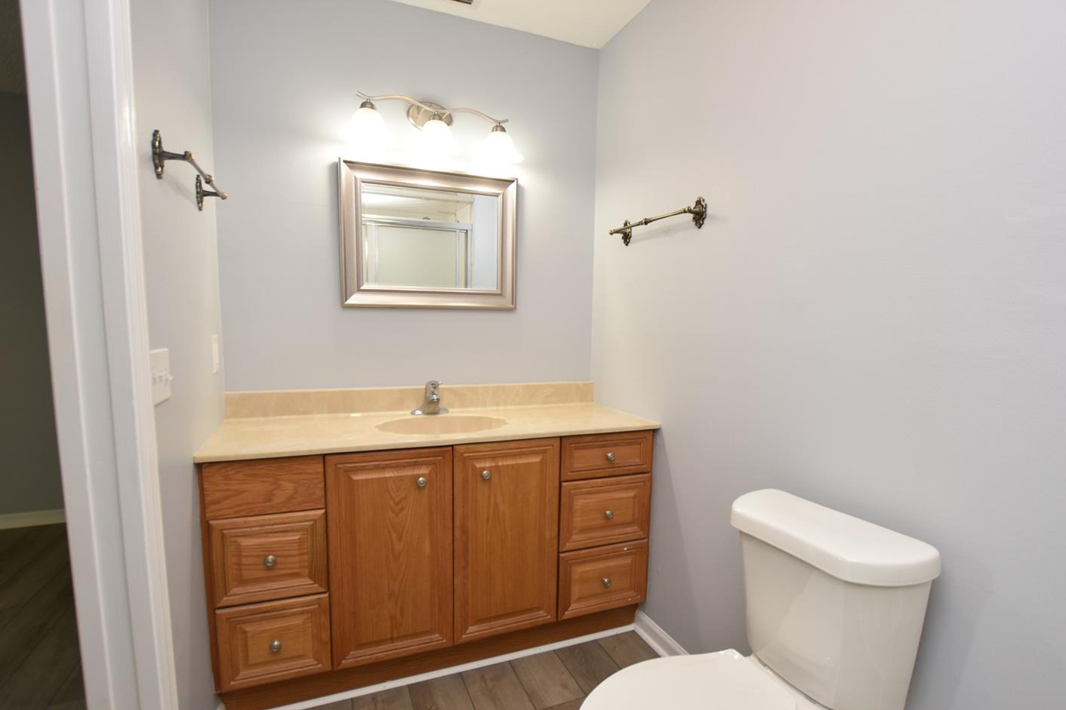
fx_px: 503
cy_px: 383
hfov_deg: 93.2
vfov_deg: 70.3
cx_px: 567
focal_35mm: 17
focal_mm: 10
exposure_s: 1/60
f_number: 4
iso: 320
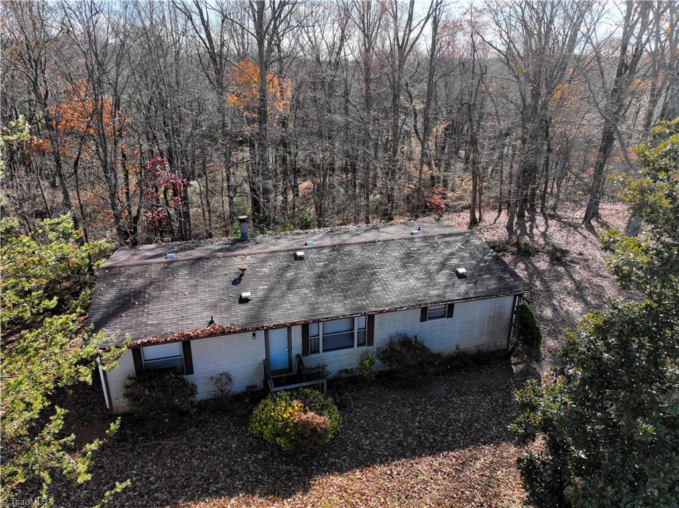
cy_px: 254
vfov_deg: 56.8
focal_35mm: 24
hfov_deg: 71.6
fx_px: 471
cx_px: 340
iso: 210
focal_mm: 12.3
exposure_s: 1/120
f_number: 2.8
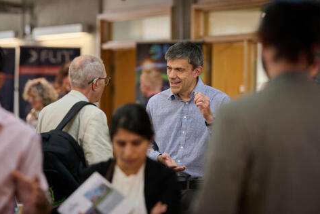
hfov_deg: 15.1
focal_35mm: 136
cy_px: 107
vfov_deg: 10.1
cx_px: 159
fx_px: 1209
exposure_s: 1/200
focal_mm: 135
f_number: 2.5
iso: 400
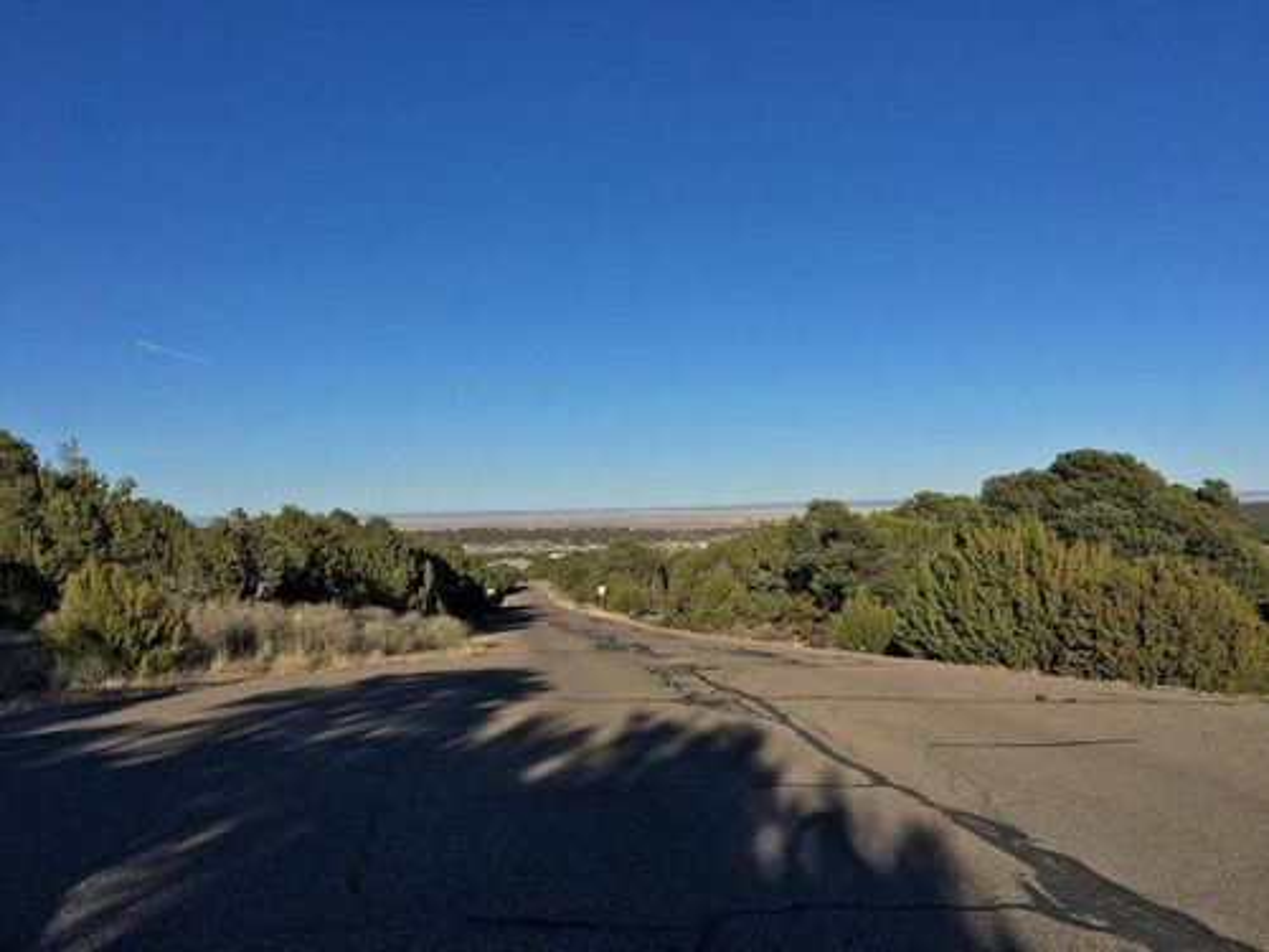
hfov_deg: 61.7
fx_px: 1063
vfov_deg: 48.2
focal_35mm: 29
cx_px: 634
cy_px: 476
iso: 25
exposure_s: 1/2137
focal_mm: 4.15
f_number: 2.2
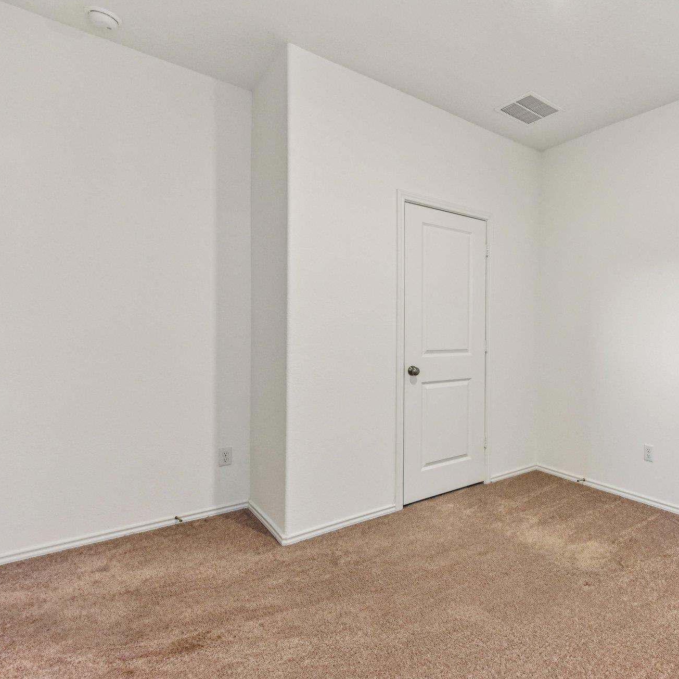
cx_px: 500
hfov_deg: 70.4
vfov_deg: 74.8
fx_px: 444
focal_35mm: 20
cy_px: 344
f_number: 8
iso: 560
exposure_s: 1/15
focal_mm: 15
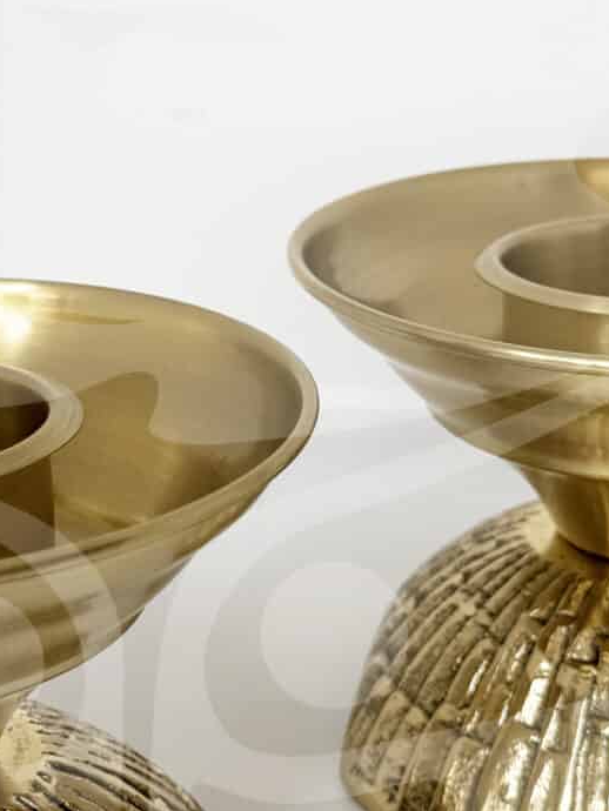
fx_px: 2086
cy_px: 324
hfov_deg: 16.6
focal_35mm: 89
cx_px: 295
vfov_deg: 22.0
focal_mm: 6.76
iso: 80
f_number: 1.78
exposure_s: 1/700
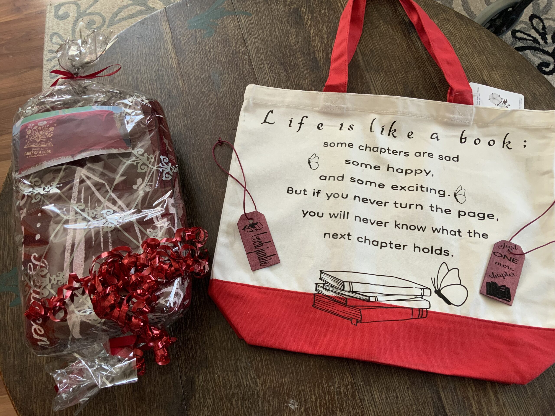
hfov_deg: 61.7
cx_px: 278
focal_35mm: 29
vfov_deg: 48.2
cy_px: 208
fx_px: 465
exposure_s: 1/60
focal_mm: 3
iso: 64
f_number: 1.8
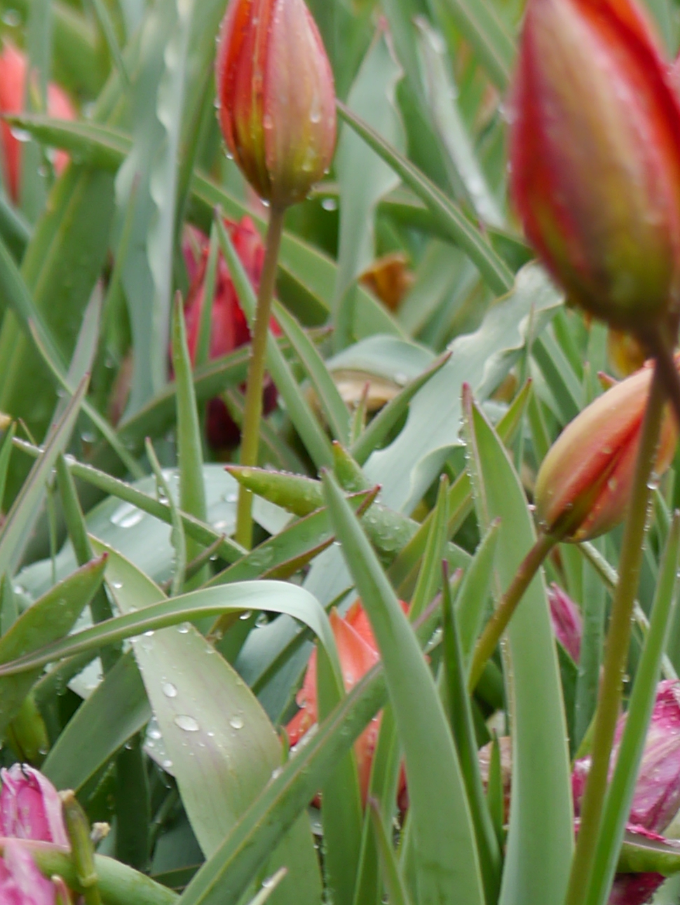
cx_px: 383
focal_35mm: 320
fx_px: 8376
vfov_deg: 6.2
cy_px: 735
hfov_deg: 4.6
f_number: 4
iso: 160
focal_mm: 45
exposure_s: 1/100
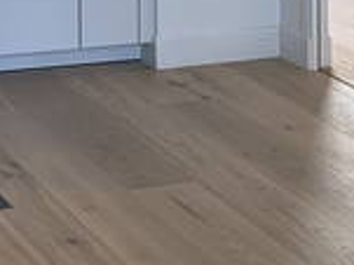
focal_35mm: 136
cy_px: -373
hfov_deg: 13.9
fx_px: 1390
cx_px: -129
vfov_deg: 9.6
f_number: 1.8
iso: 25
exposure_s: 1/100
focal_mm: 4.25
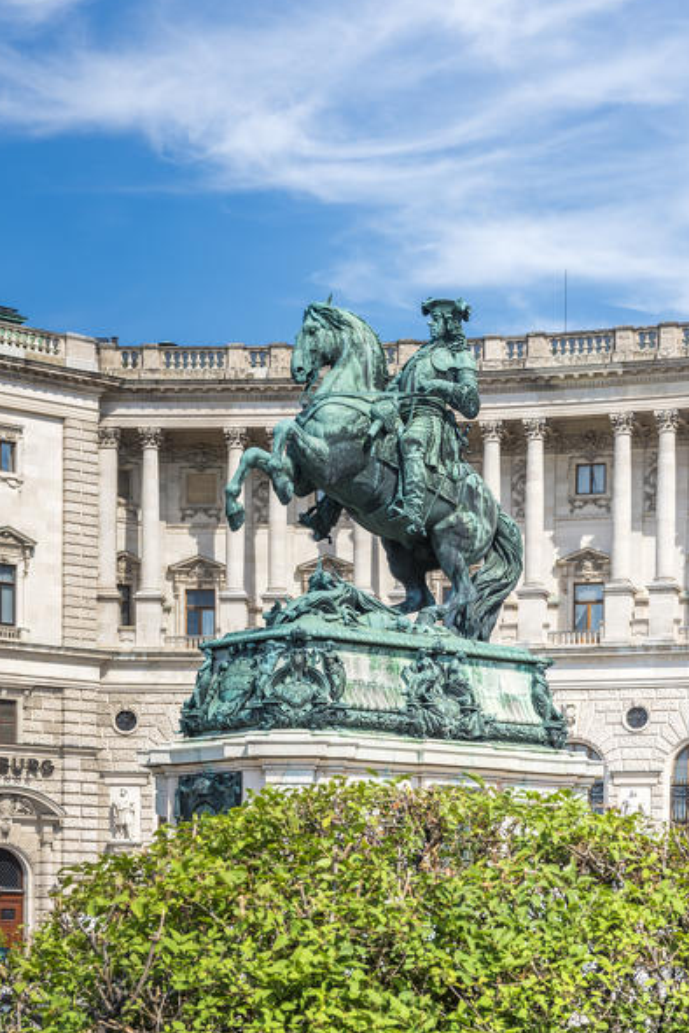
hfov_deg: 19.2
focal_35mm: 71
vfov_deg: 28.5
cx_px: 343
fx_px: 2038
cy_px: 513
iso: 400
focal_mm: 70
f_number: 11
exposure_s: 1/400
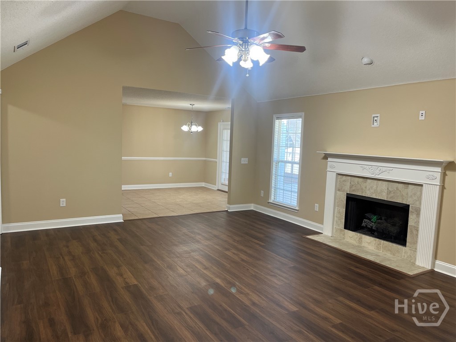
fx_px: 343
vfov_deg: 53.1
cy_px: 171
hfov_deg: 67.3
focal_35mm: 26
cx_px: 228
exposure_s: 1/60
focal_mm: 5.1
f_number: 1.6
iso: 80
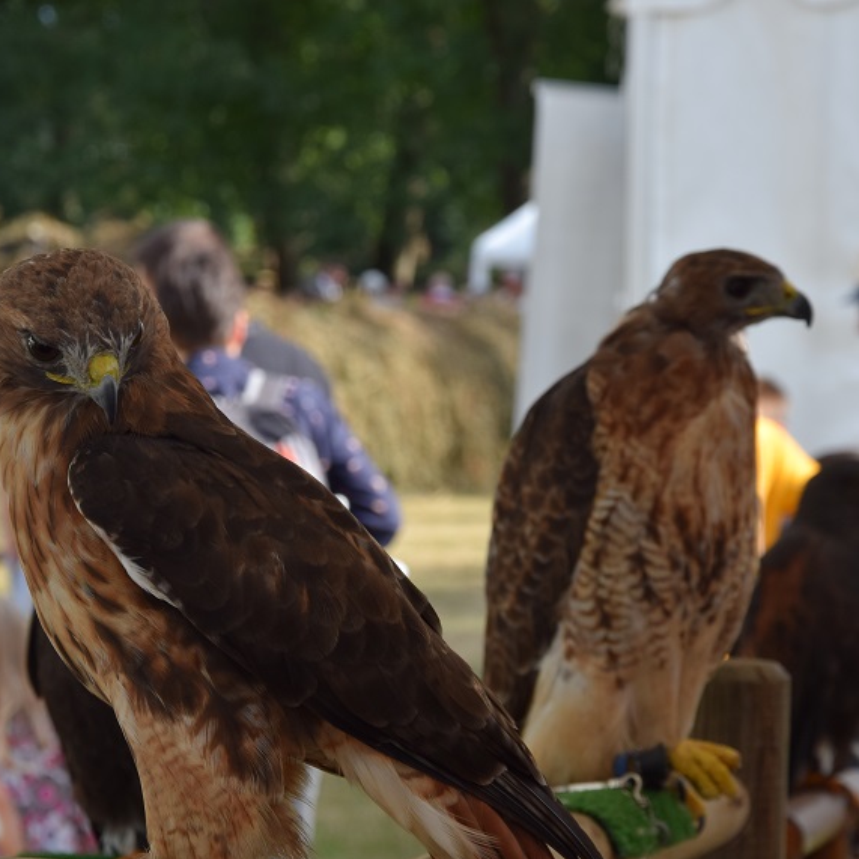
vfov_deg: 11.6
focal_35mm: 151
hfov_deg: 11.6
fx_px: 4230
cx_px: 284
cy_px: 450
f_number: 8
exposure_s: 1/250
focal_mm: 75
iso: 220
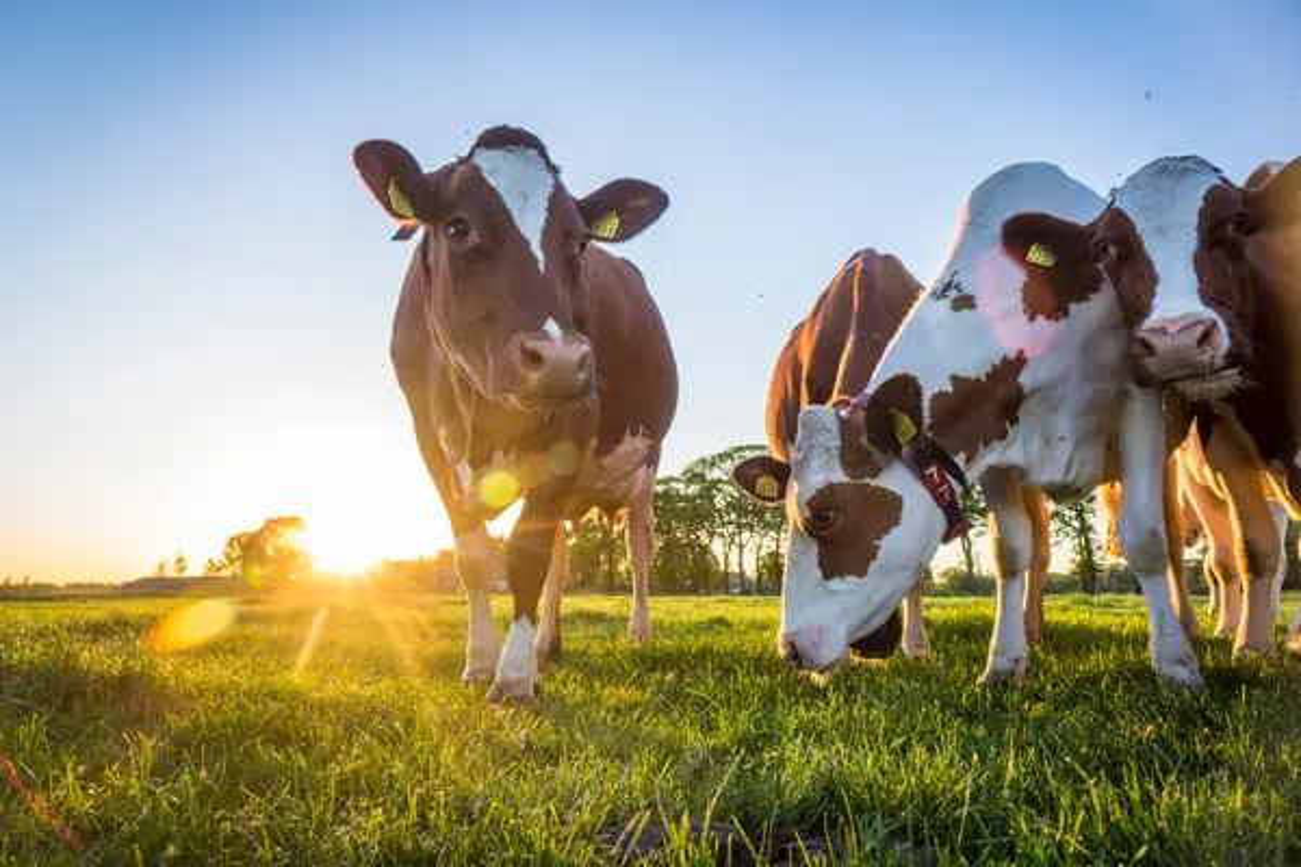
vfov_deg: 49.6
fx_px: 940
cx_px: 650
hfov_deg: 69.4
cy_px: 434
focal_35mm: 26
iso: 100
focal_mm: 9.7
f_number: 3.5
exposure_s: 1/200
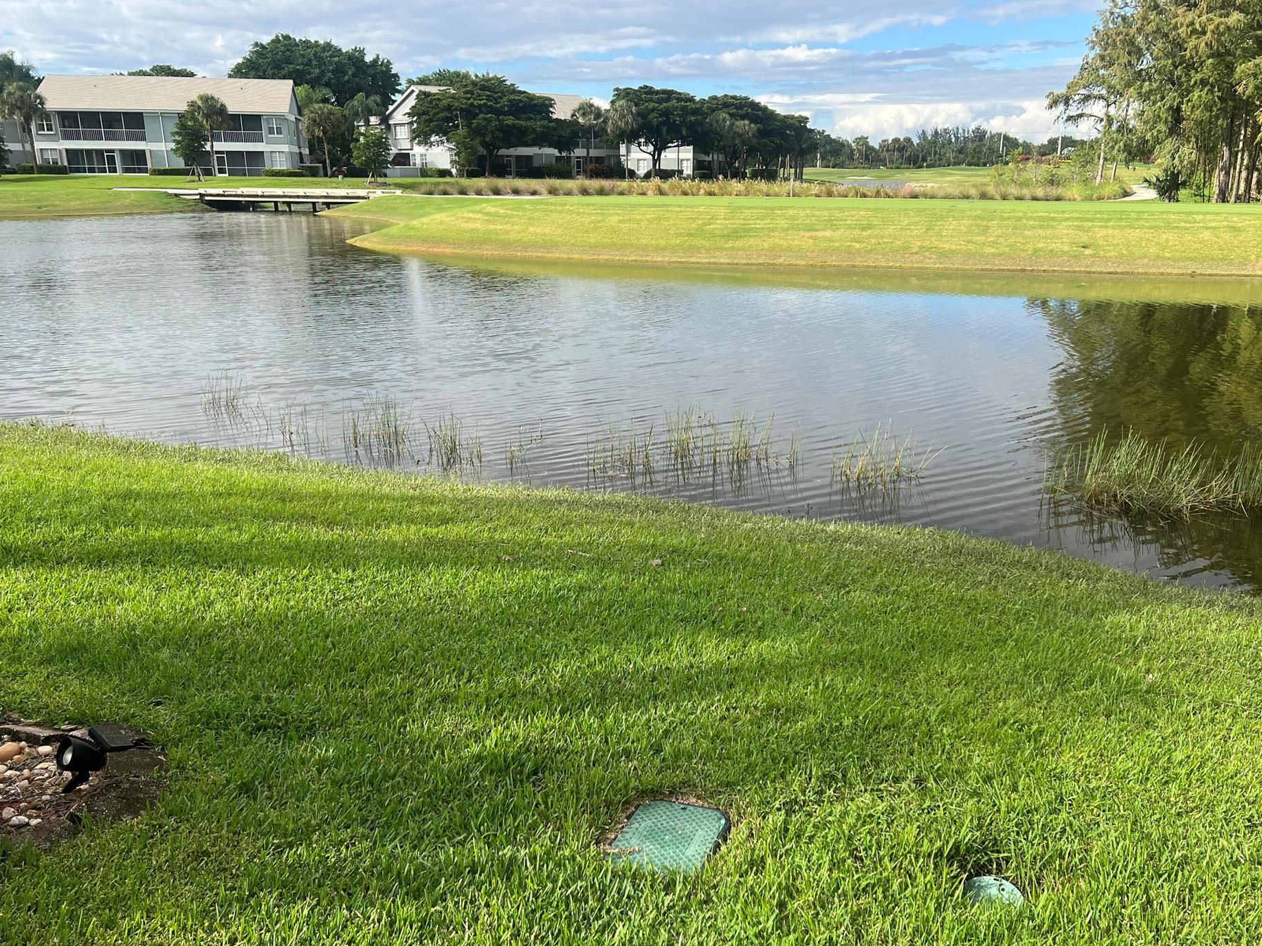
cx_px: 673
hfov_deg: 61.6
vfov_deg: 48.2
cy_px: 491
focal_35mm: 29
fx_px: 1057
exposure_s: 1/2299
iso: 50
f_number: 1.5
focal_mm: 5.7
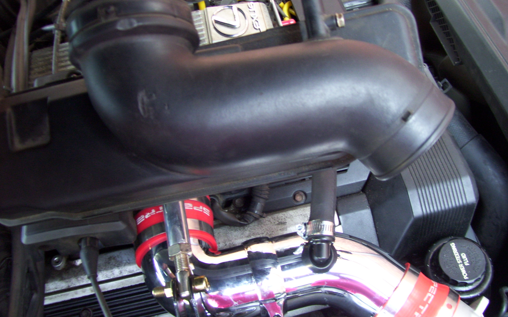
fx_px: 540
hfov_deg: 50.4
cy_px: 157
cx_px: 258
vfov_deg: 32.8
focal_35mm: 39
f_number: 2.7
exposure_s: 1/20
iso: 160
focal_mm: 6
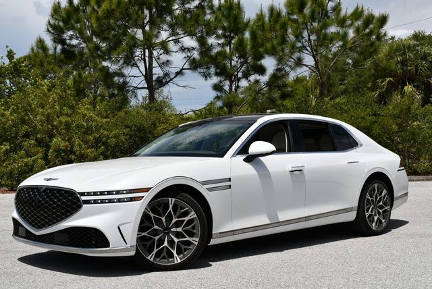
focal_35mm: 52
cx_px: 216
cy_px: 144
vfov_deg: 26.0
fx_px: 625
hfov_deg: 38.2
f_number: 10
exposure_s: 1/400
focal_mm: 26
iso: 100
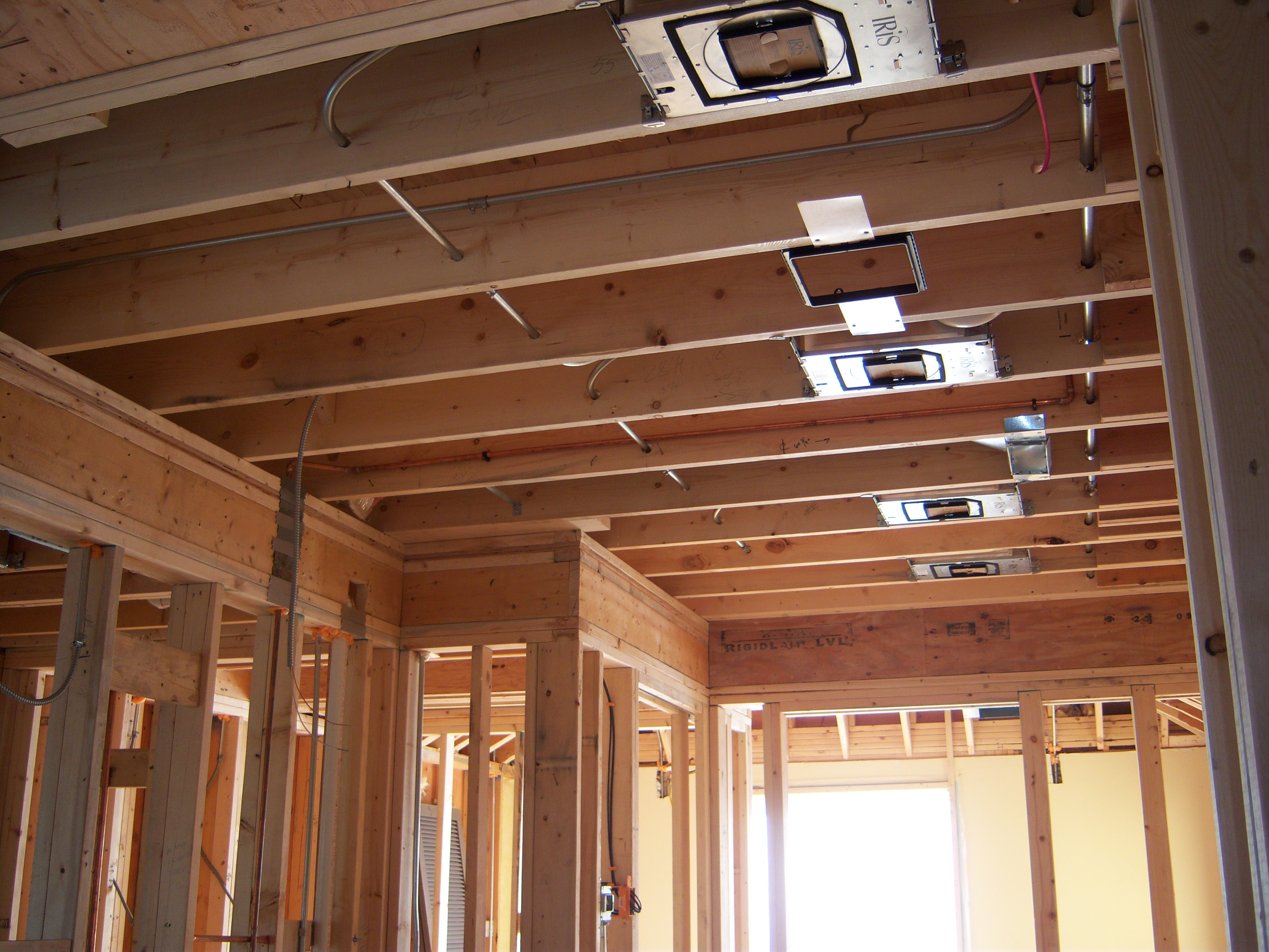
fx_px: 1320
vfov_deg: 39.7
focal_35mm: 36
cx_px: 634
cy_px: 476
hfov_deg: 51.4
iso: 80
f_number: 2.8
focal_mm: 7.5
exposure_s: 1/60
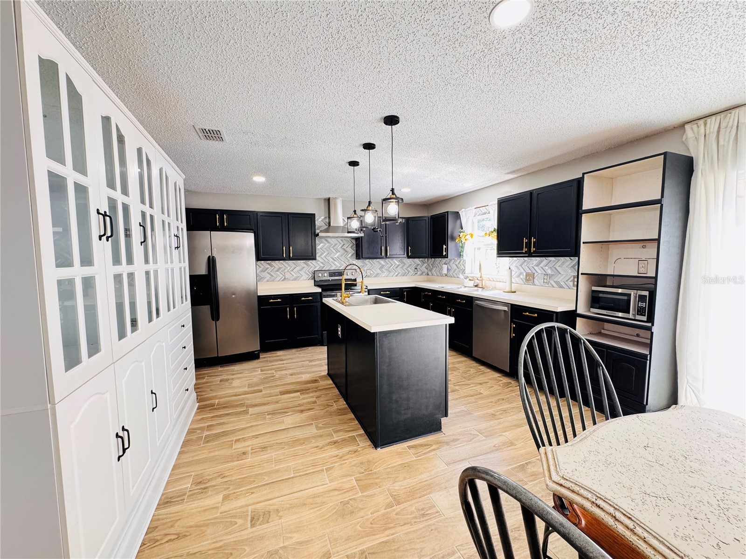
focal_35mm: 14
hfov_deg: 102.1
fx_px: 302
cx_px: 373
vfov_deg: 85.7
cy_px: 280
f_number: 2.2
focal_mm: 2.22
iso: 160
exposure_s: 1/60
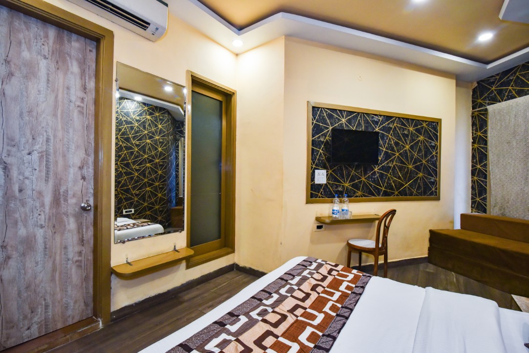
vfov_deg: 73.8
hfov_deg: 96.7
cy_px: 176
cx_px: 264
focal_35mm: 16
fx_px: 235
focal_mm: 16
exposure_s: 1/50
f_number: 8
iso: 1000
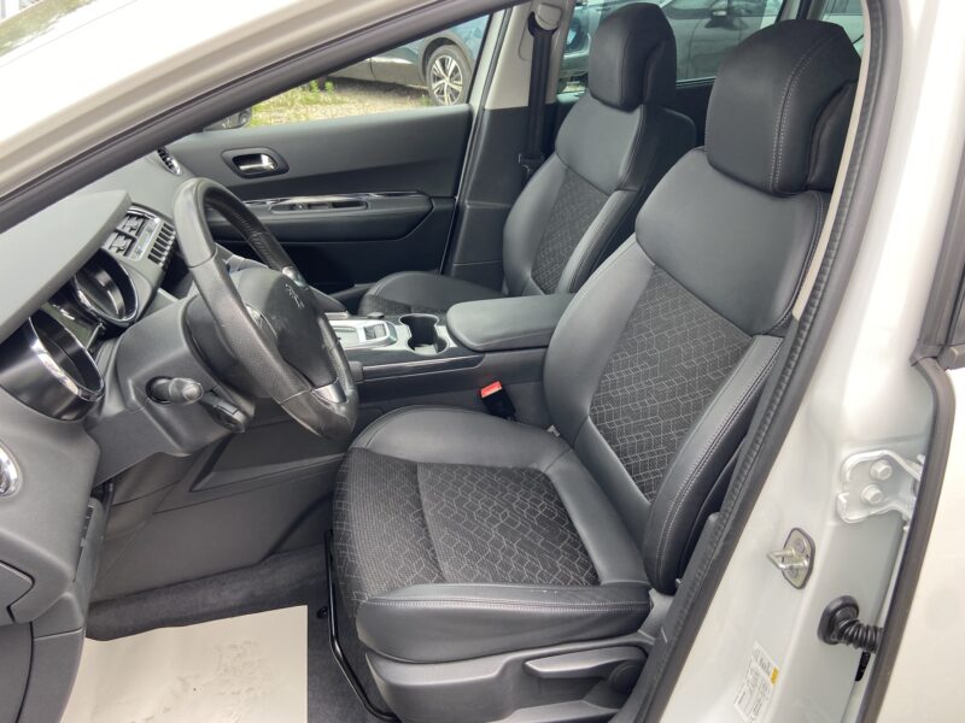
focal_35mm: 26
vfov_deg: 53.1
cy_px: 362
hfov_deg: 67.3
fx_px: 725
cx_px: 482
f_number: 1.8
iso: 32
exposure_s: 1/127
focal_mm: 4.25
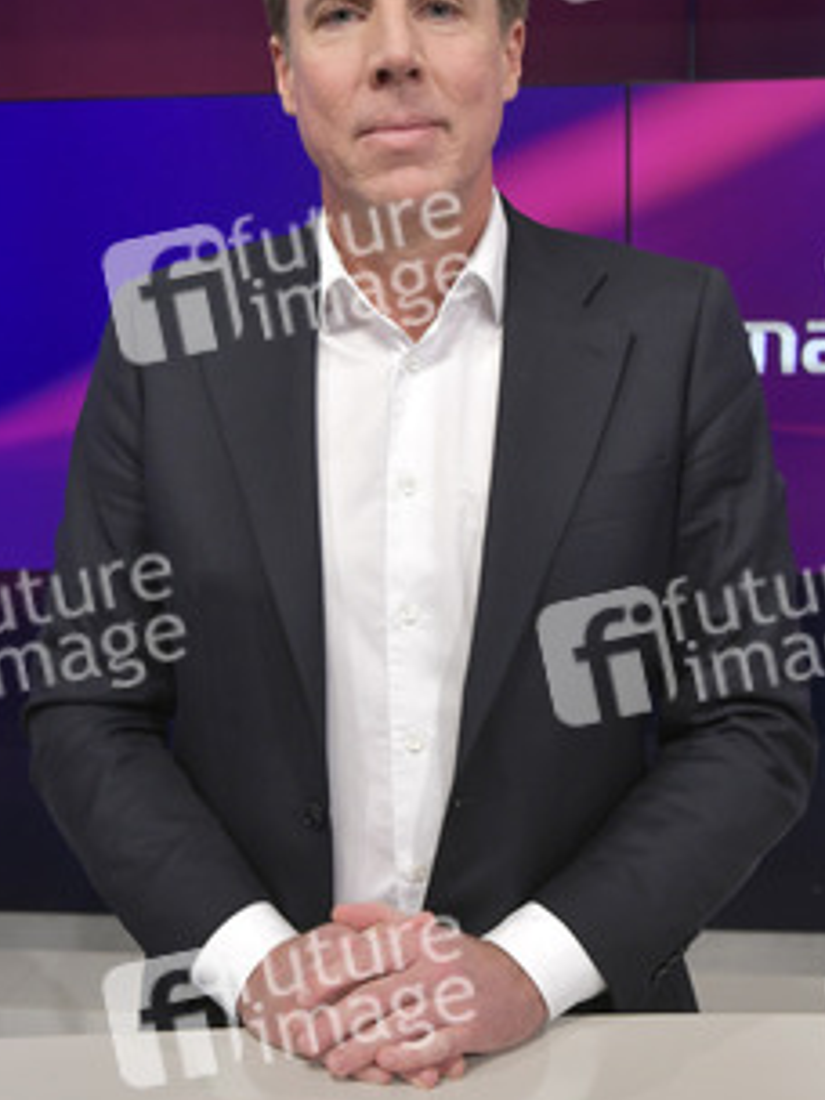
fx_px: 1525
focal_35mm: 48
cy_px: 460
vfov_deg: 39.5
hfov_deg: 30.3
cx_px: 394
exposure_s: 1/200
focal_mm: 38
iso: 2000
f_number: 5.6
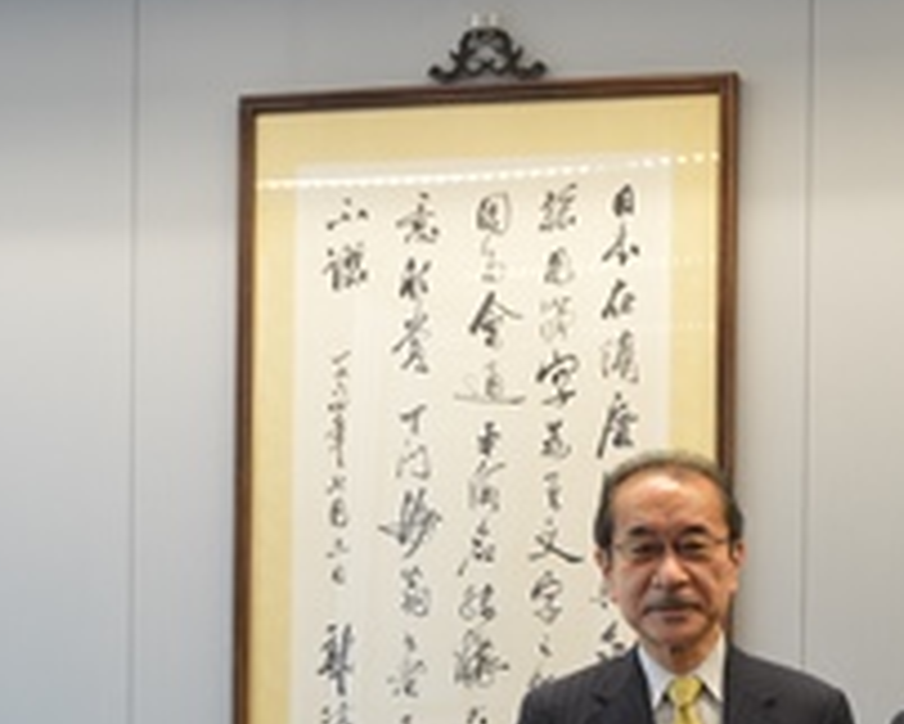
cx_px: 753
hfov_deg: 22.9
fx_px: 2195
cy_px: 643
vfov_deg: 18.4
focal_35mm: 82
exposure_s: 1/30
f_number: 4.2
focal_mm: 26
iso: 400
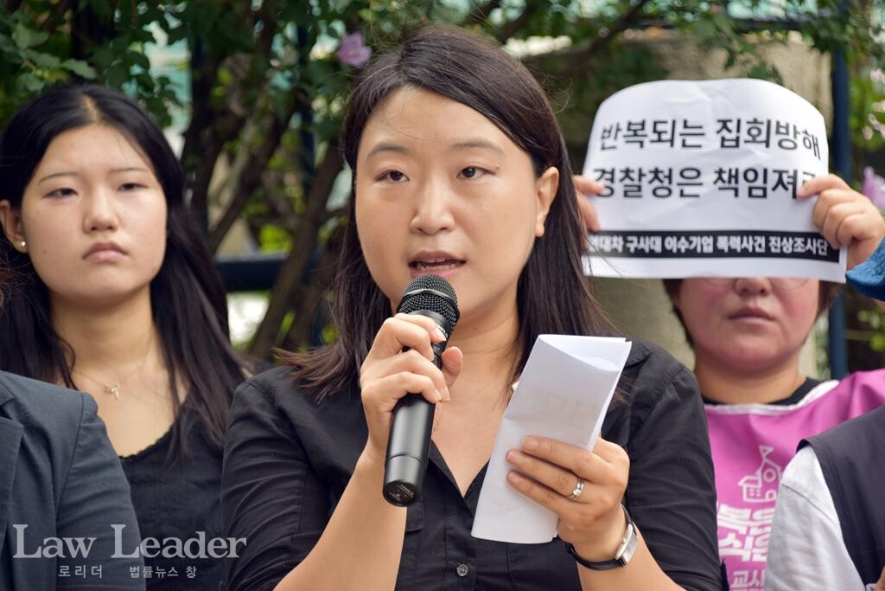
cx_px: 442
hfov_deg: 14.0
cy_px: 296
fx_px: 3614
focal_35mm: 147
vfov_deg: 9.3
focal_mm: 98
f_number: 5.6
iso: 200
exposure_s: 1/100
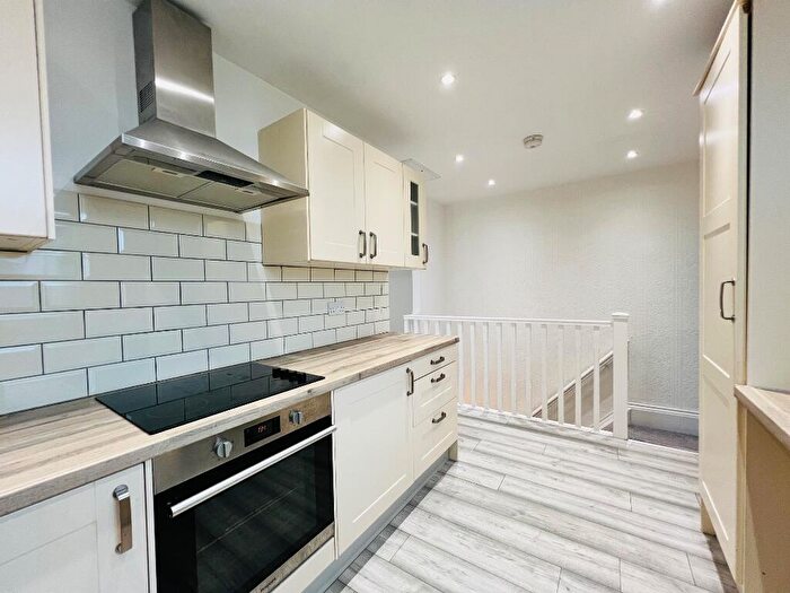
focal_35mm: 13
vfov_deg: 89.9
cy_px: 296
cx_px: 395
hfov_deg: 106.2
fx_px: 297
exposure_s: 1/100
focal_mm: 1.57
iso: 200
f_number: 1.8
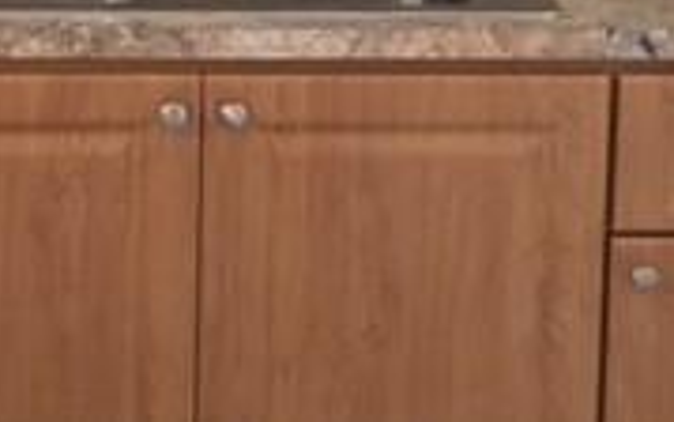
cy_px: -249
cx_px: 211
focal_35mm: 110
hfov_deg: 18.9
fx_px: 2021
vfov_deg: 11.3
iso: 200
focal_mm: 4.15
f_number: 2.2
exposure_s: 1/24
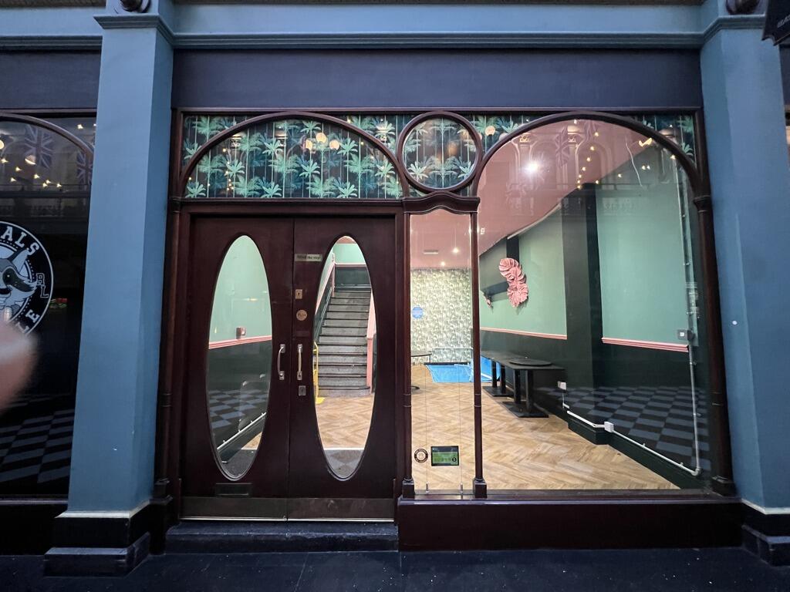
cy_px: 296
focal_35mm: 13
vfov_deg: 89.9
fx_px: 297
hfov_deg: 106.2
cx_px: 395
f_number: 1.8
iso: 640
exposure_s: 1/34
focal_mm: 1.57
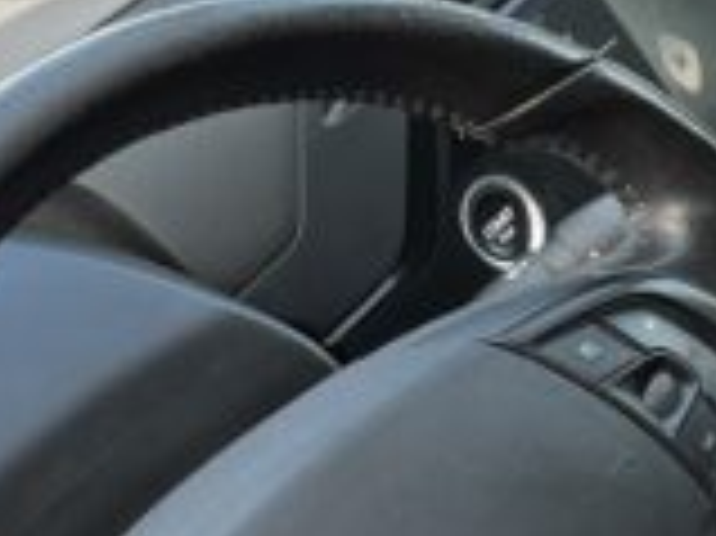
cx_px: 1049
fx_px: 2708
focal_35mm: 131
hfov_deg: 14.2
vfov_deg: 11.2
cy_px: 527
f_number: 1.6
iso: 50
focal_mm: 5.1
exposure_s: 1/134
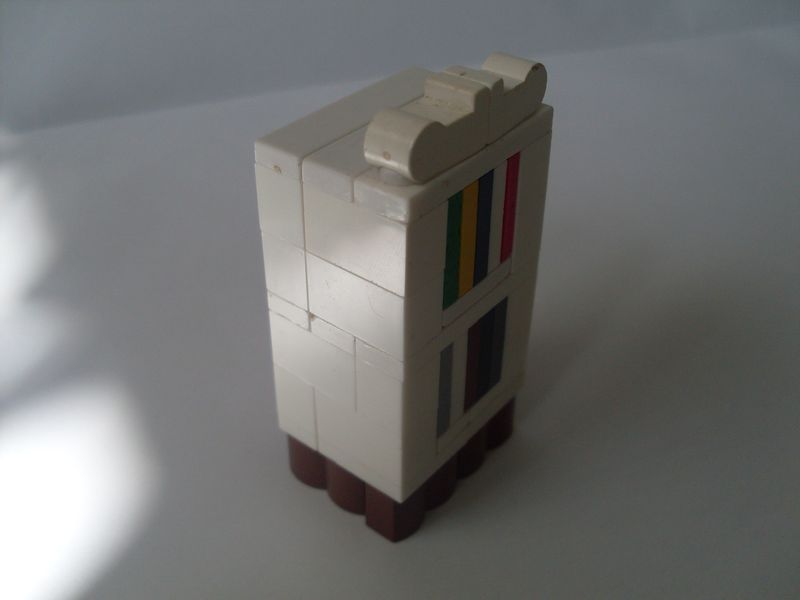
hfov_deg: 49.0
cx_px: 400
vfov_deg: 37.7
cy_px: 300
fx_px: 878
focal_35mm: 38
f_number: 2.8
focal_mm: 6.3
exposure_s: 1/250
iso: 80
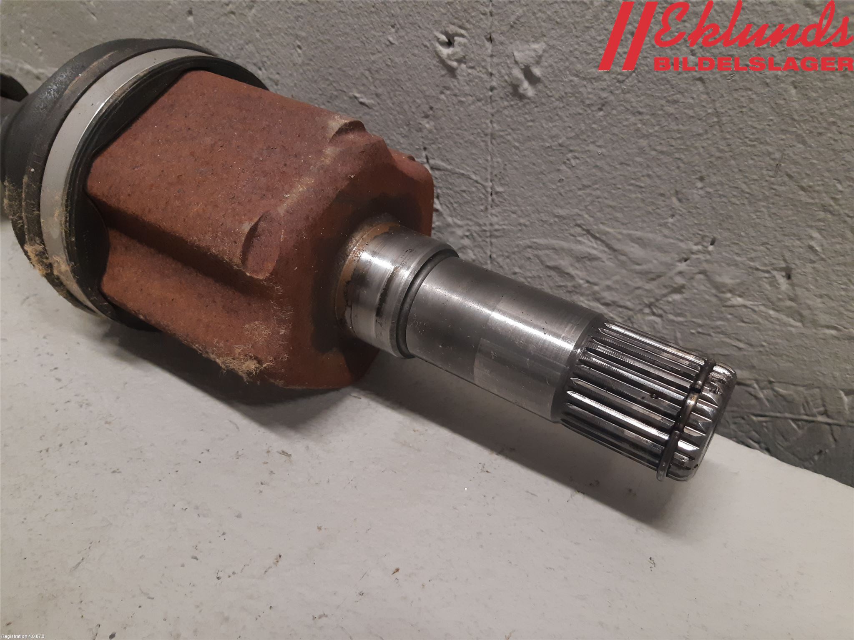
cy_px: 320
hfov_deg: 67.3
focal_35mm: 26
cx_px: 427
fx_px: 641
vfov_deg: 53.1
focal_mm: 3.93
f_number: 1.7
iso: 160
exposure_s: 1/50
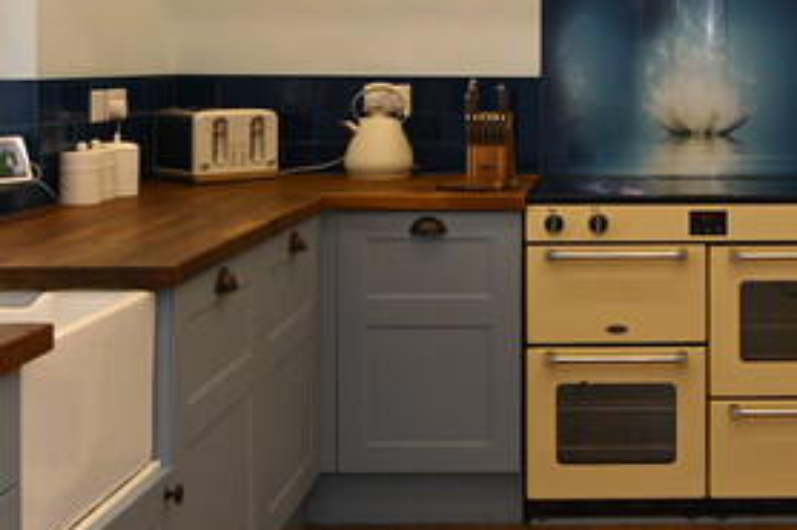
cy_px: 73
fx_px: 1305
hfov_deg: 32.6
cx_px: 688
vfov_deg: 22.5
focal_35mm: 59
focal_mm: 16
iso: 200
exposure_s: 1/80
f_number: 4.5
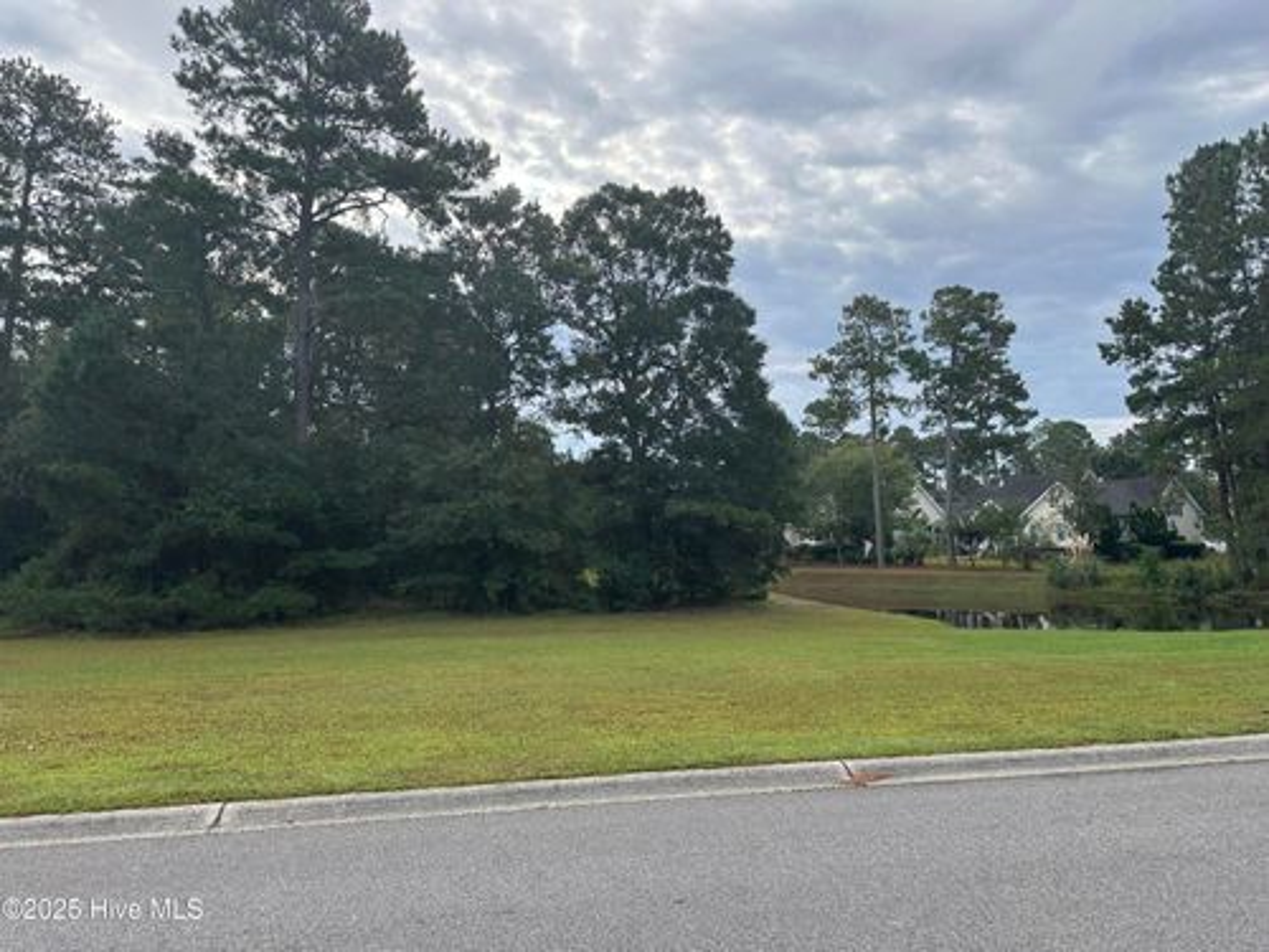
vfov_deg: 56.8
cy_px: 476
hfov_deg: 71.6
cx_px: 634
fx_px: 880
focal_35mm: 24
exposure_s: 1/903
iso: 80
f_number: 1.78
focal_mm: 6.86
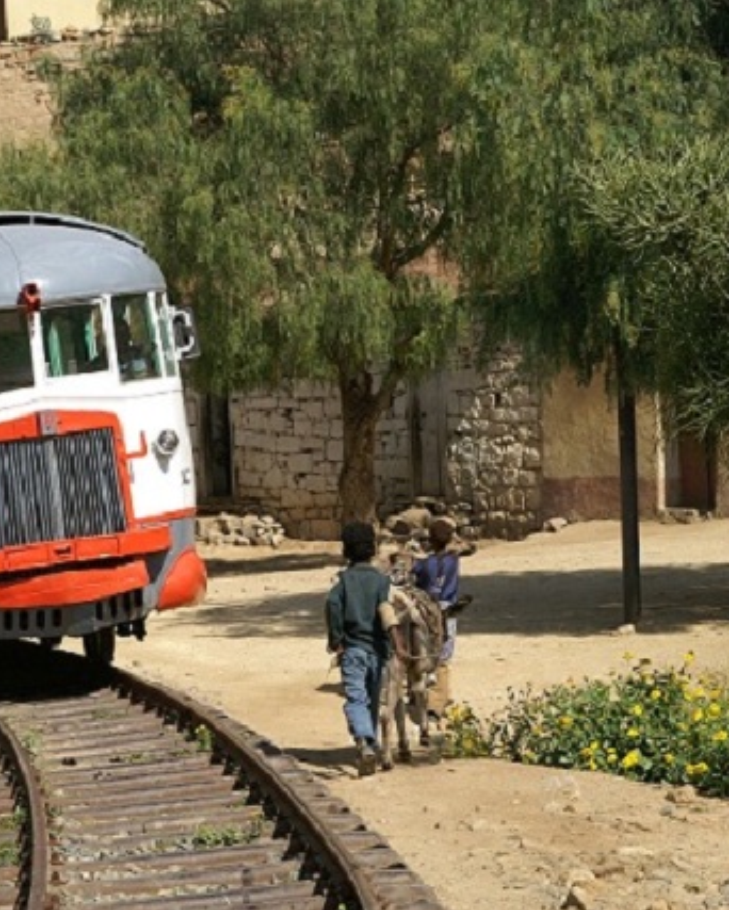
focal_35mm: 128
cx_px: 228
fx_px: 3450
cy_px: 457
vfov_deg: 15.0
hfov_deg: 12.0
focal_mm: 60
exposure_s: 1/250
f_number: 9
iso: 100
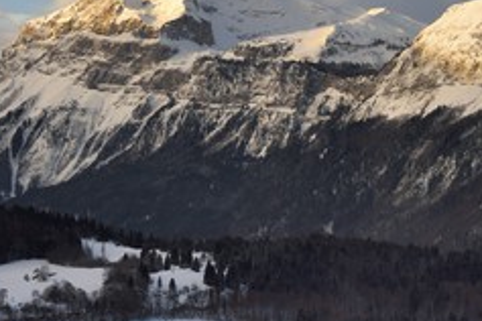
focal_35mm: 124
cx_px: 307
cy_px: 75
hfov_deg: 16.5
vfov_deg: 11.0
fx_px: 1660
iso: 320
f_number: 11
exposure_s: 1/250
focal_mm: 70
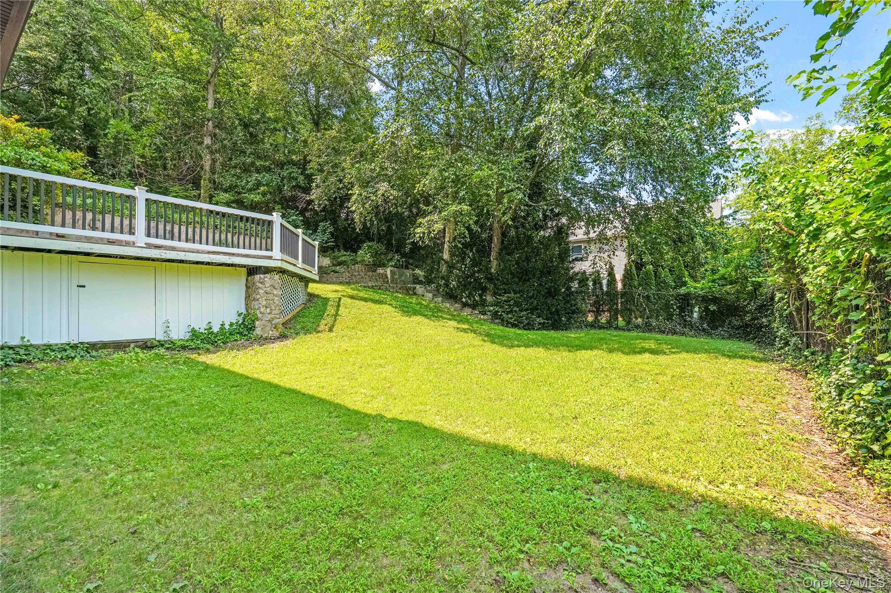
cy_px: 296
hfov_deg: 95.0
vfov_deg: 72.0
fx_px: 408
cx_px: 446
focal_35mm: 16
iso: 1250
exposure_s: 1/250
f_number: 8
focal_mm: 16.5
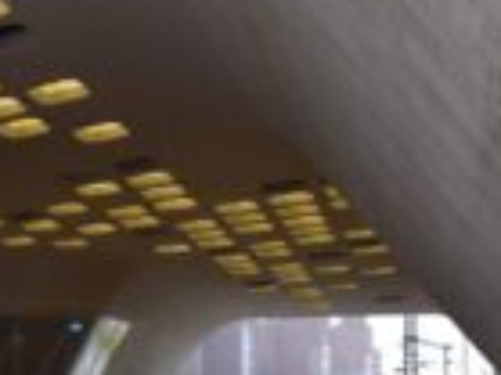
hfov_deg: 16.6
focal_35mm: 112
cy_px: 314
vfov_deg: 13.1
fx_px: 1620
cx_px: -144
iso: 360
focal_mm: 24
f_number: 3.8
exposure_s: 1/125
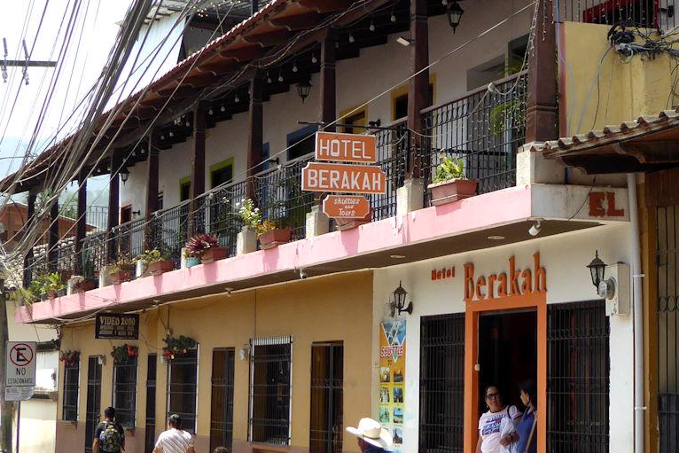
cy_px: 271
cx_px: 405
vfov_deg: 23.8
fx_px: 1075
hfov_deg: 34.9
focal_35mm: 57
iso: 100
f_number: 3.7
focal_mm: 6.3
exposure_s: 1/400
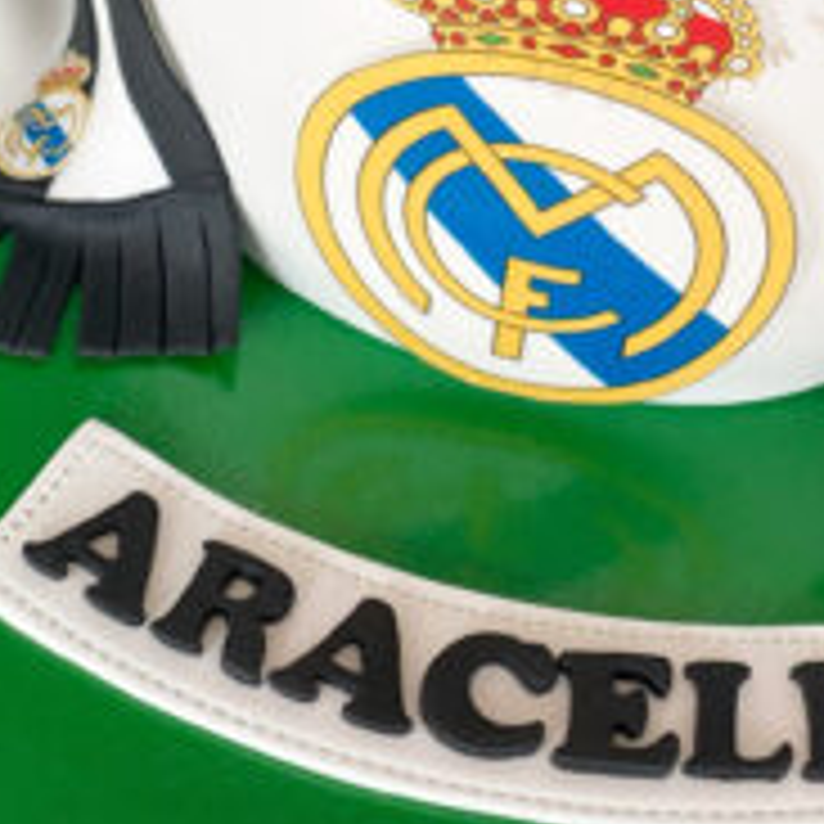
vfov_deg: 13.2
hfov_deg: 13.6
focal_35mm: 127
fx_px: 3420
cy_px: -308
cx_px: 741
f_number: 2
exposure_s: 1/122
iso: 25
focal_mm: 6
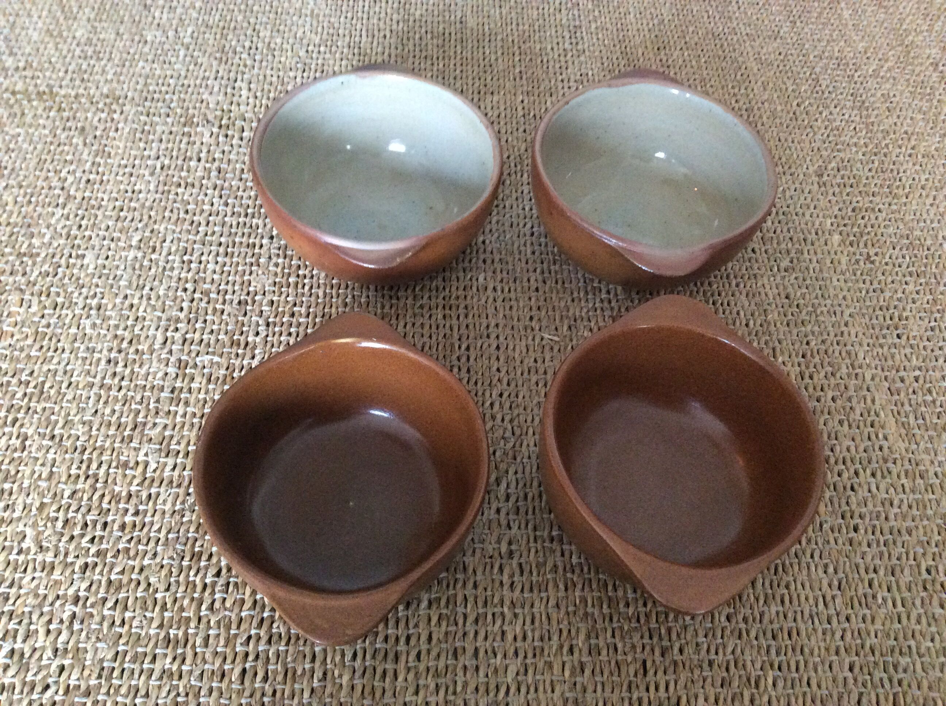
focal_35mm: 32
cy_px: 353
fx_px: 873
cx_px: 473
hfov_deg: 56.9
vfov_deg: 44.1
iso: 320
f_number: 2.4
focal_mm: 3.3
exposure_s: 1/25
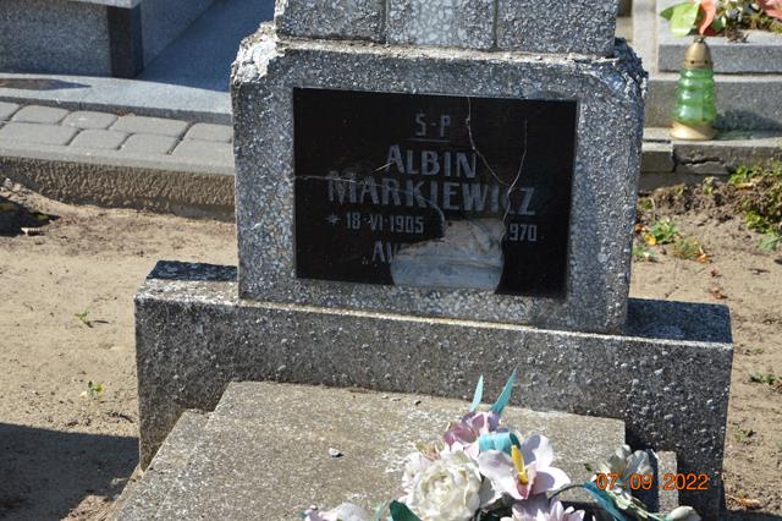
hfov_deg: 27.0
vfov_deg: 18.2
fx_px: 1628
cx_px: 391
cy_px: 260
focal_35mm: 75
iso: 100
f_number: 7.1
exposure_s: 1/200
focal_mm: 50
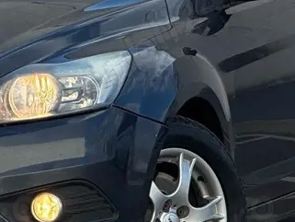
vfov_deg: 6.2
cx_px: -1
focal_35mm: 240
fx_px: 2046
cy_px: 35
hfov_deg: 8.2
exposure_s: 1/347
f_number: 2.8
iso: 25
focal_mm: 9
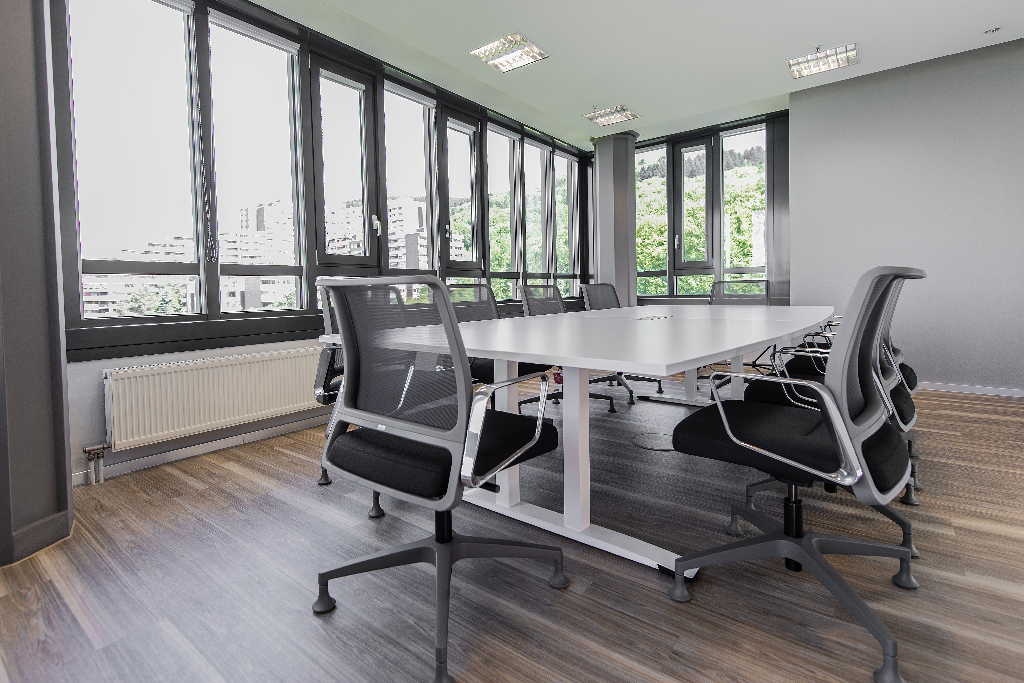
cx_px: 516
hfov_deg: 93.3
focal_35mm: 17
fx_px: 484
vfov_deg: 70.3
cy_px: 304
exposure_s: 1/100
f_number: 2.8
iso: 200
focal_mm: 14
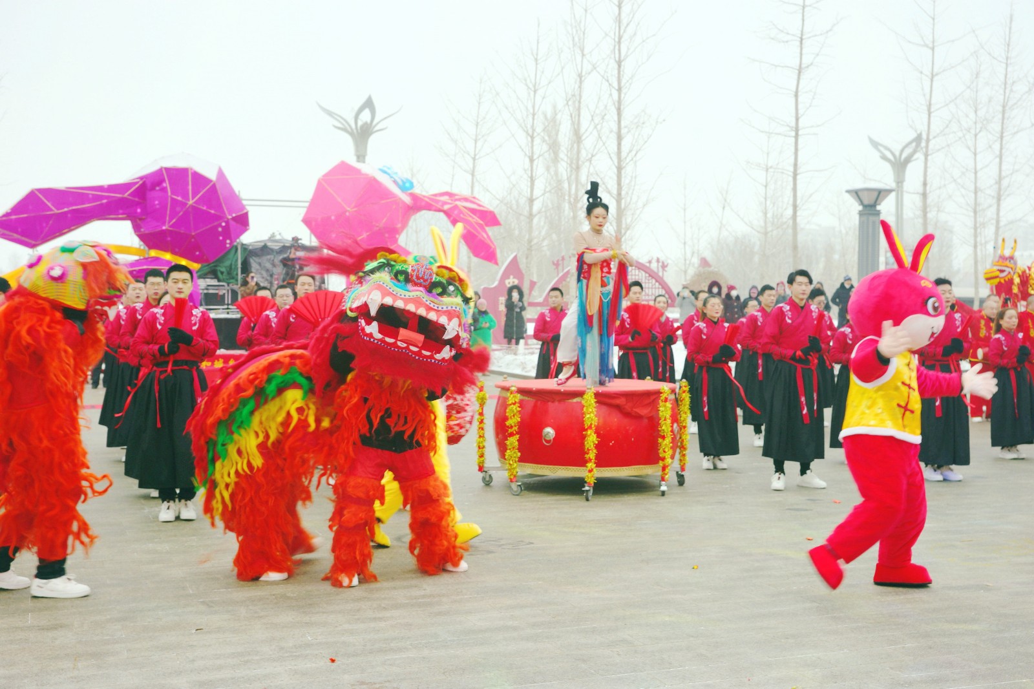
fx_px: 1292
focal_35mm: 45
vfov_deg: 29.9
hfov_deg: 43.6
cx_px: 517
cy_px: 344
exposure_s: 1/80
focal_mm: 45
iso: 100
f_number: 6.3
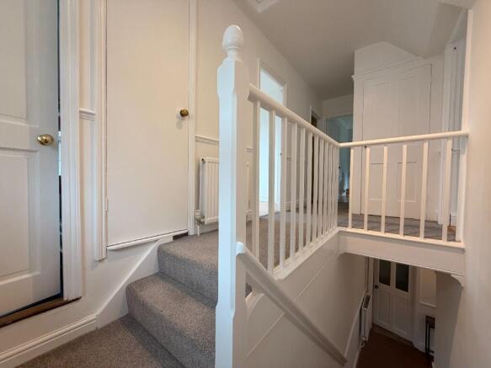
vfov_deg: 85.7
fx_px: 199
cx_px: 246
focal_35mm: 14
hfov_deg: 102.1
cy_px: 184
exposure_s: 1/121
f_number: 2.2
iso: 160
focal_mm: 2.22
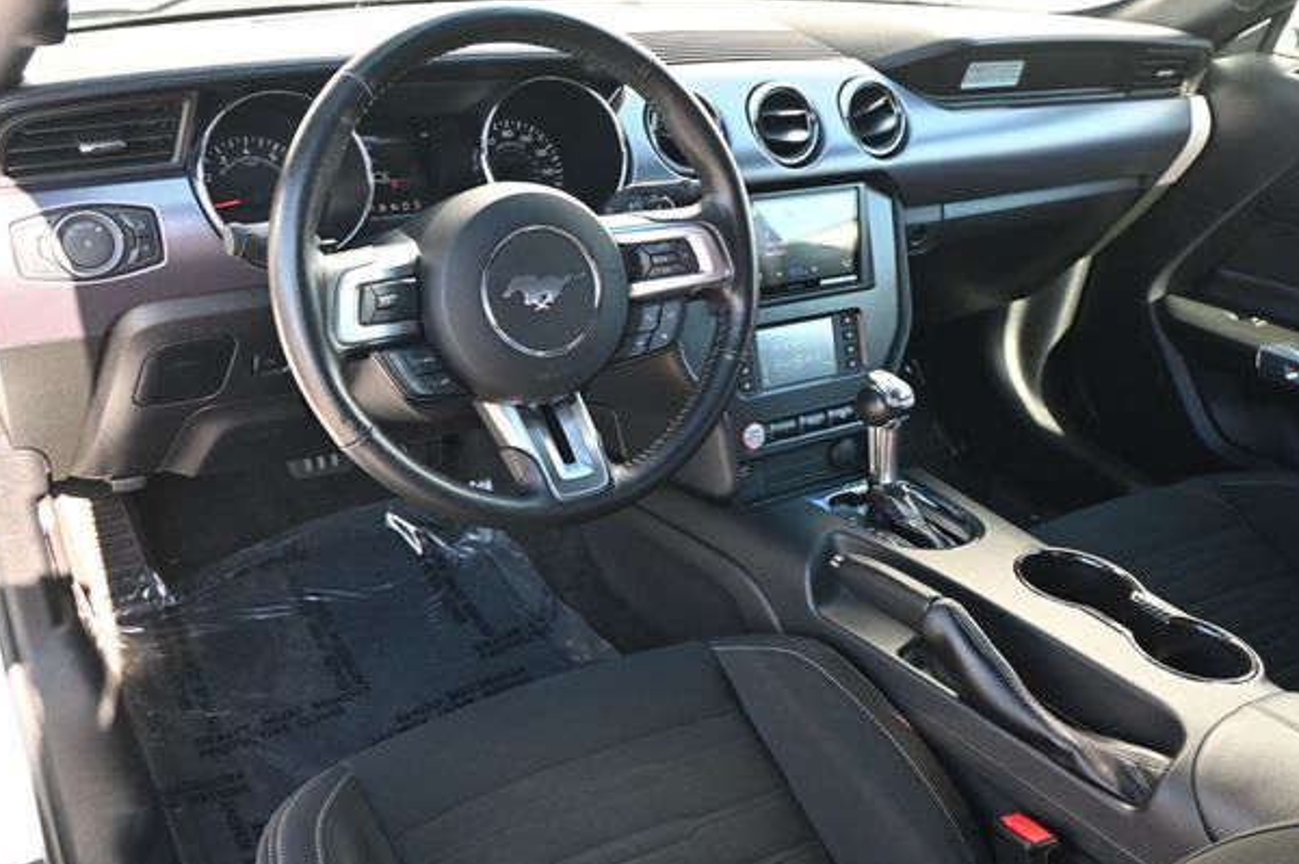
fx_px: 1183
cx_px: 667
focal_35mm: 33
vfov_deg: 40.1
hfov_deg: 57.5
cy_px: 440
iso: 560
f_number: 3.8
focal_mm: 20.5
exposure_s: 1/125
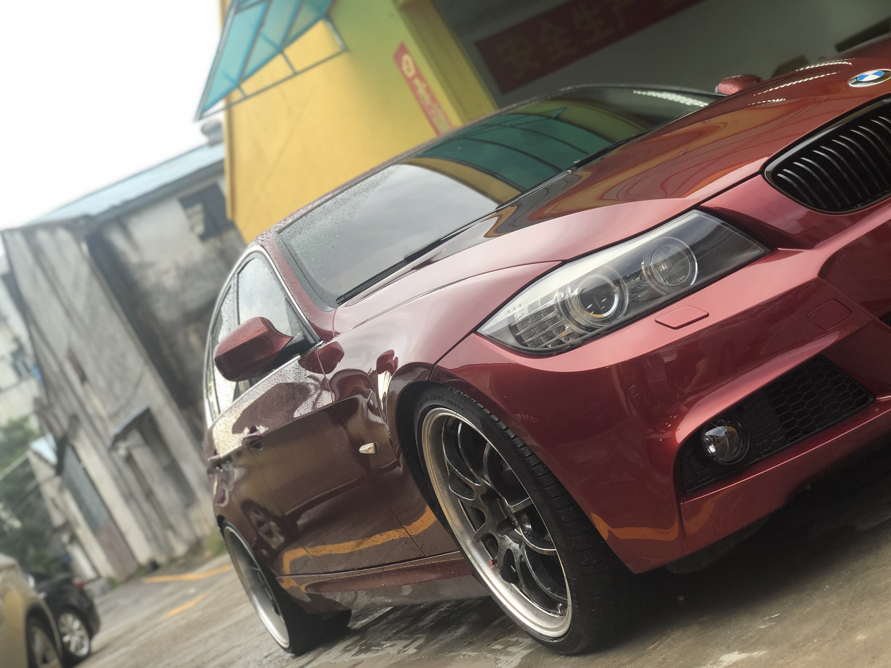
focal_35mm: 53
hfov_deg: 36.2
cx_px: 453
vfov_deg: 27.5
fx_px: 1364
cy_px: 337
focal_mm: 6
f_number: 2.4
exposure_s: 1/60
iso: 32
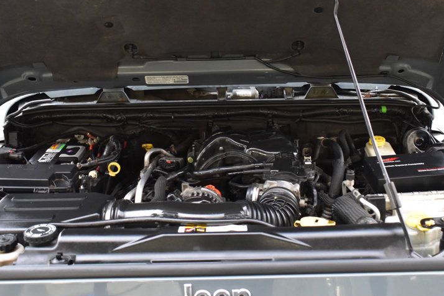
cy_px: 138
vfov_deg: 31.2
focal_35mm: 43
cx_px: 234
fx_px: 530
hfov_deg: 45.4
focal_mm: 20
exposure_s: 1/15
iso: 1600
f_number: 5.6
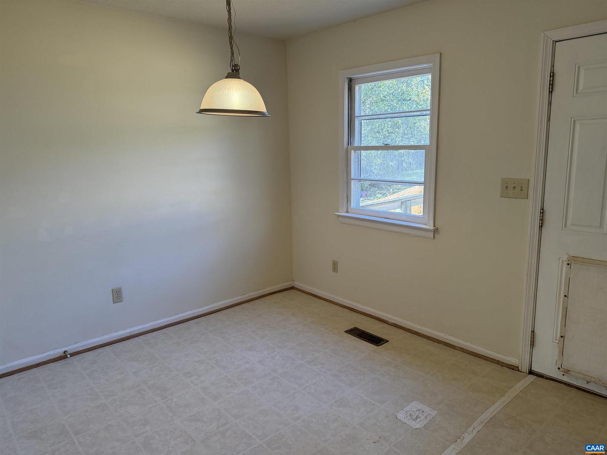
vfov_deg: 56.8
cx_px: 304
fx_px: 421
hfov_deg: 71.6
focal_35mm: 24
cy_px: 228
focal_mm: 6.76
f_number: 1.78
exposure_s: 1/221
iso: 160
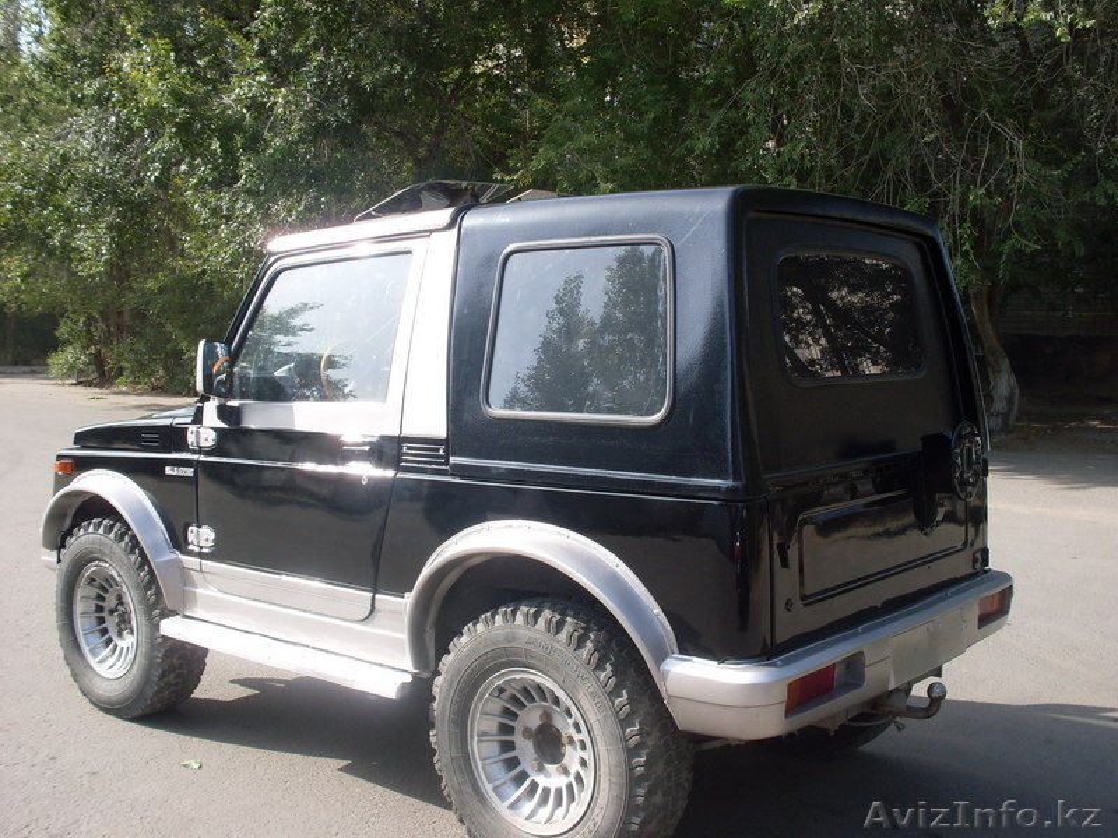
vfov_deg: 37.7
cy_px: 419
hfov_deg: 49.0
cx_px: 559
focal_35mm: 38
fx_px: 1227
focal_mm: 6.3
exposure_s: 1/90
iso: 80
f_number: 8.4
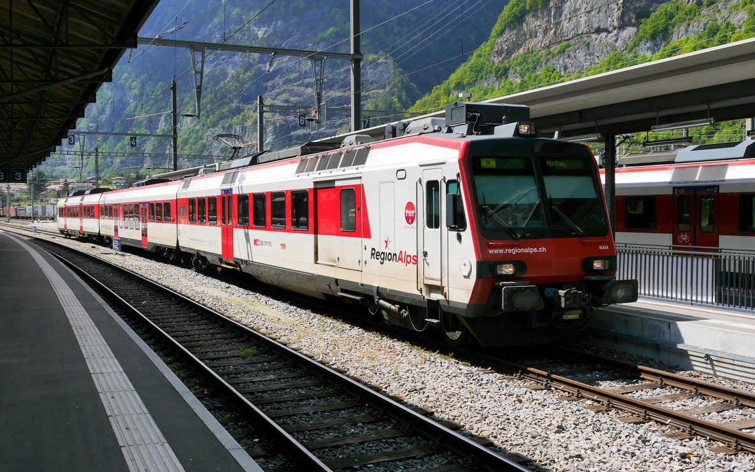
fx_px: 844
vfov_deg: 31.3
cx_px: 378
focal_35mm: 41
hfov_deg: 48.2
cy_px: 230
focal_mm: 19
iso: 160
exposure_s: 1/500
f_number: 8
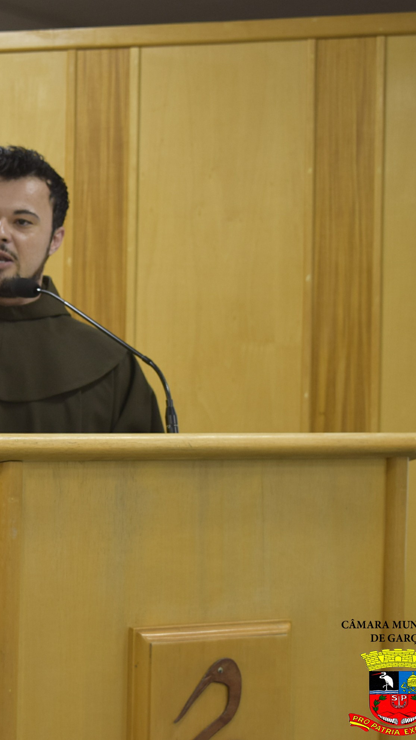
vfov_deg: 23.7
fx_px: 1766
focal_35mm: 90
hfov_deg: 13.1
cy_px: 372
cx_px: -92
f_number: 4.8
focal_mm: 38
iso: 640
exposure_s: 1/60
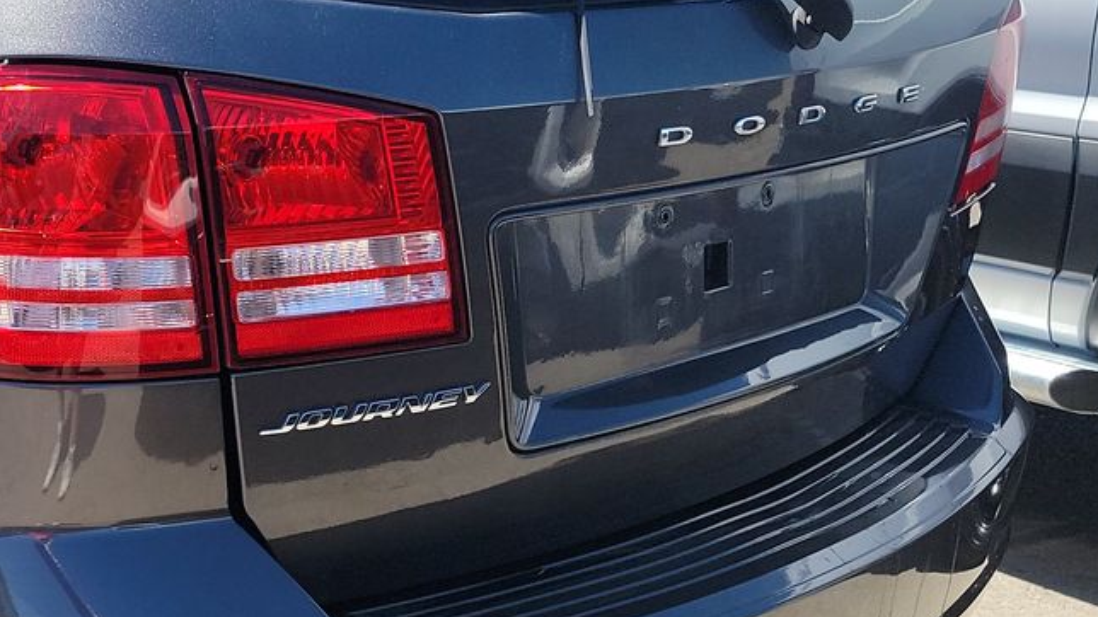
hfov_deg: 29.9
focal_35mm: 65
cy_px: 310
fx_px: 1892
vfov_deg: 18.5
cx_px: -29
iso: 50
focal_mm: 6.7
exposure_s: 1/514
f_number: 1.8
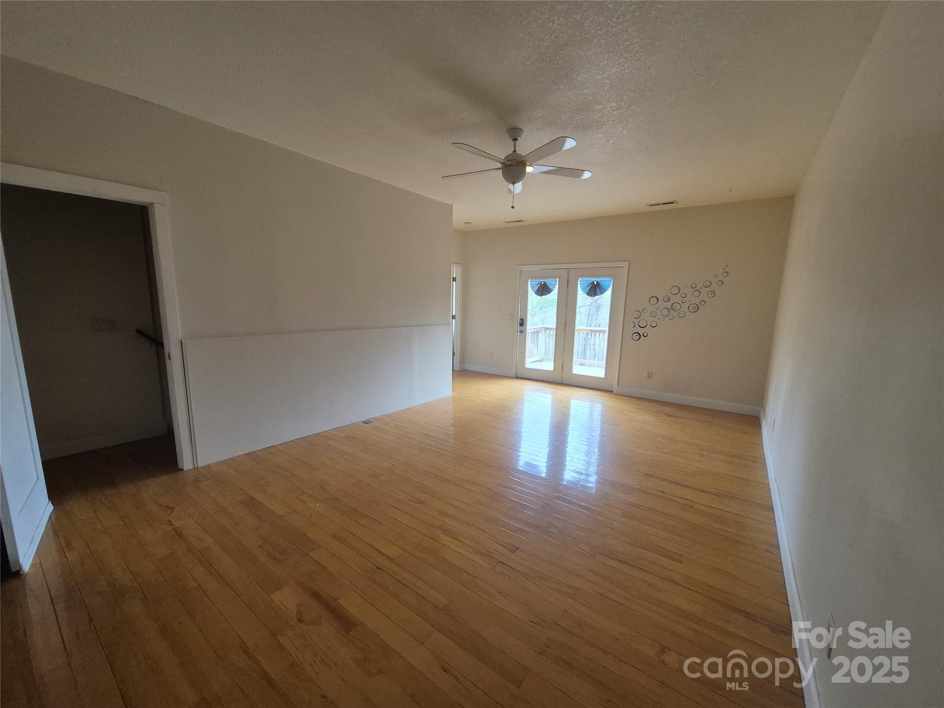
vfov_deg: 89.9
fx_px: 355
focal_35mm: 13
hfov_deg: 106.2
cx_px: 472
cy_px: 354
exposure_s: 1/60
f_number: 2.2
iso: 200
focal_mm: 1.74
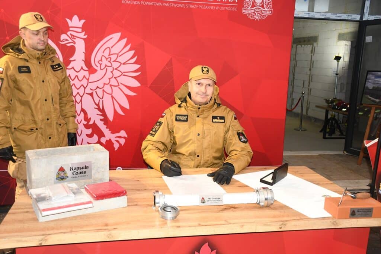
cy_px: 127
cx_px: 190
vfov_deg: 36.9
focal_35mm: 36
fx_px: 381
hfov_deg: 53.1
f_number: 5.6
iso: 1600
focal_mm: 24
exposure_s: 1/125
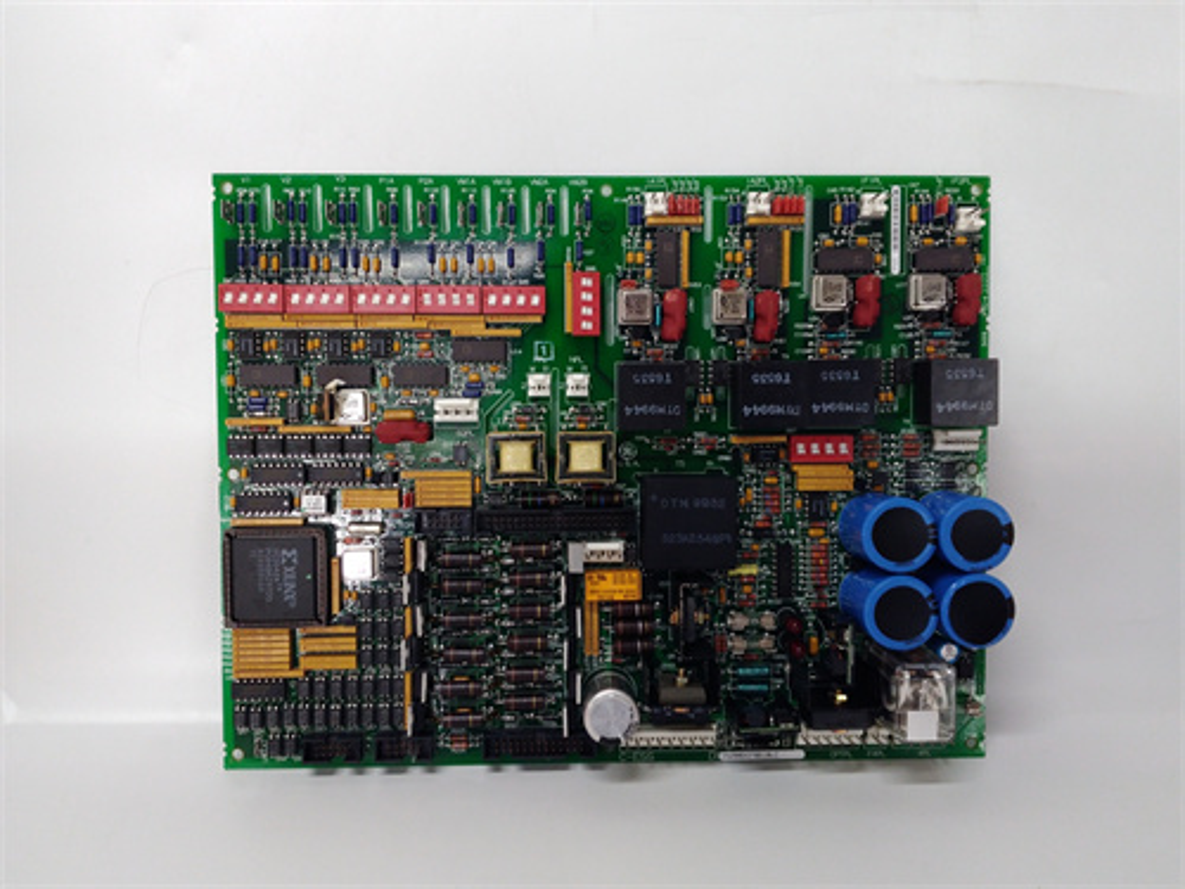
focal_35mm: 27
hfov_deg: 65.3
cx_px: 592
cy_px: 444
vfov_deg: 51.4
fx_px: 924
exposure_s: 1/33
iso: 172
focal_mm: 3.79
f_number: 2
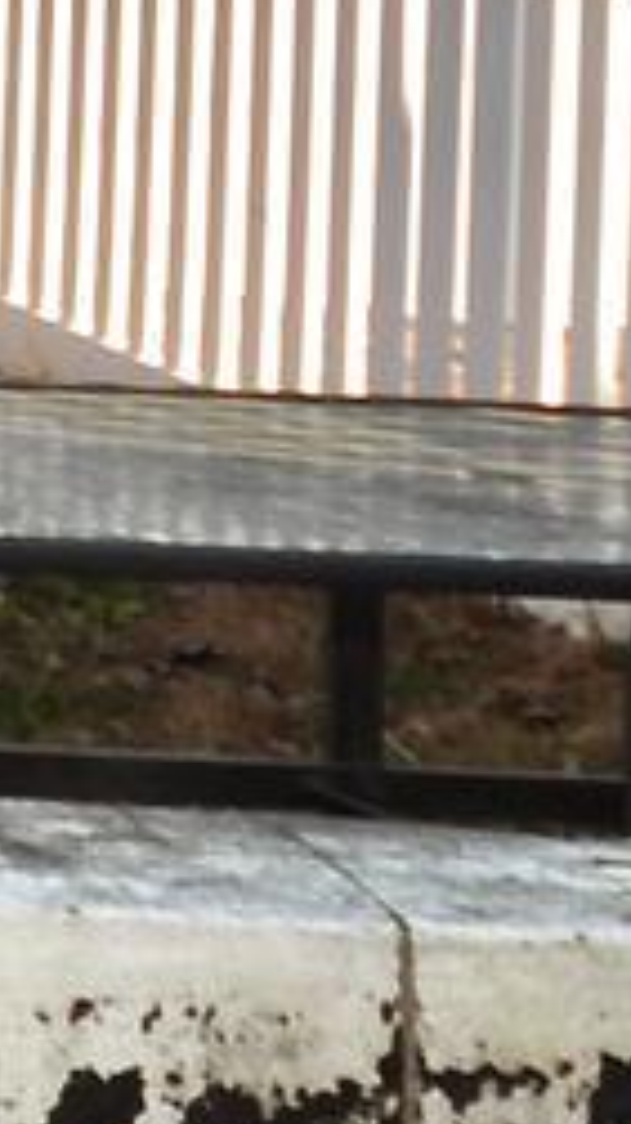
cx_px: -1942
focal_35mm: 128
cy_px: -137
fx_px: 3811
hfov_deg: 7.0
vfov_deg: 16.2
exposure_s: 1/200
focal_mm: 10
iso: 100
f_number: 8
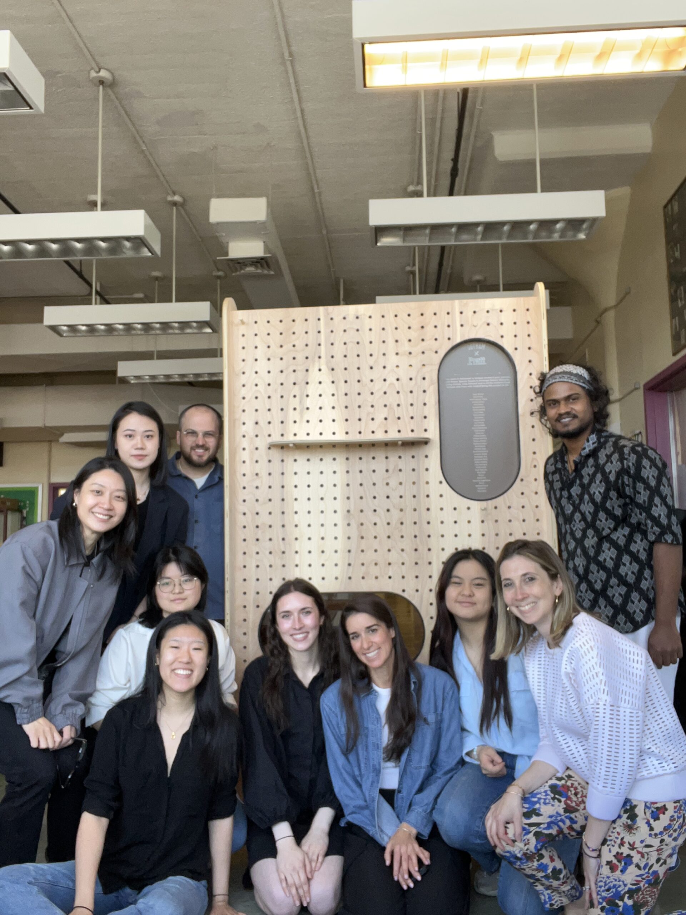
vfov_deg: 60.0
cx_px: 343
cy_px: 458
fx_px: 793
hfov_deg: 46.8
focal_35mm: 30
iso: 80
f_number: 2.2
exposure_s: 1/121
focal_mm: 2.71
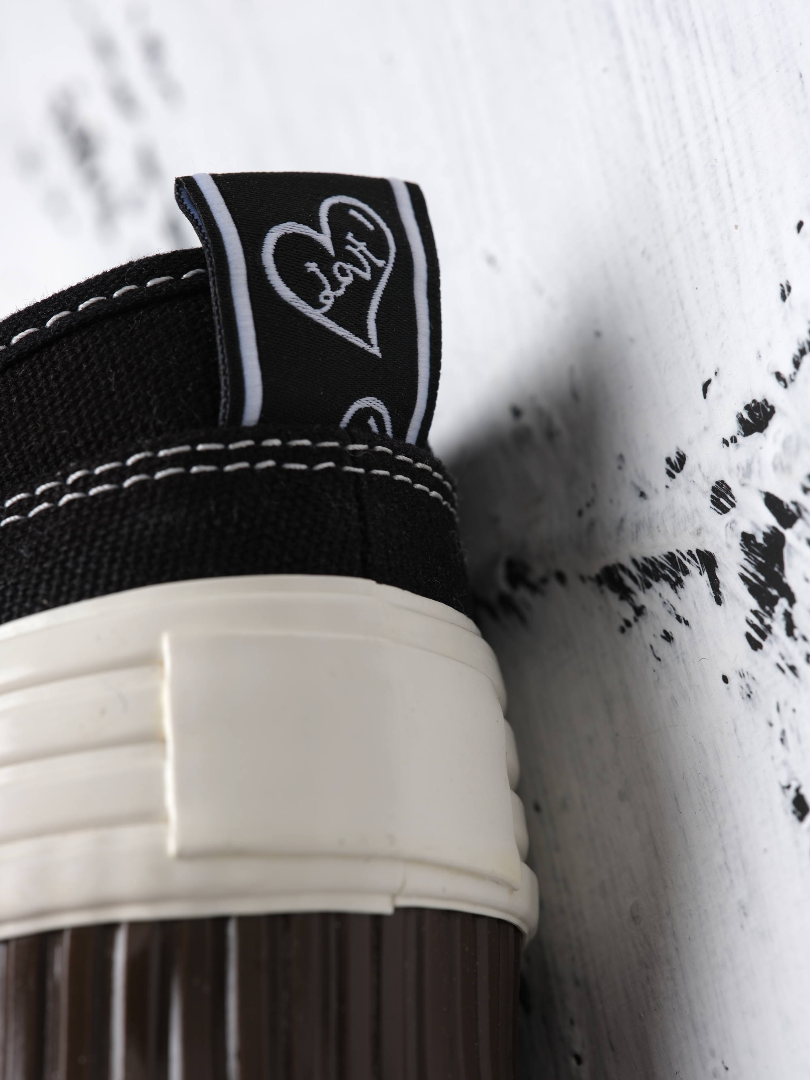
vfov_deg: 20.7
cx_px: 405
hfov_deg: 15.6
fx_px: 2964
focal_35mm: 95
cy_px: 540
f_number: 13
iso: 160
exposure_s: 1/100
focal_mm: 120
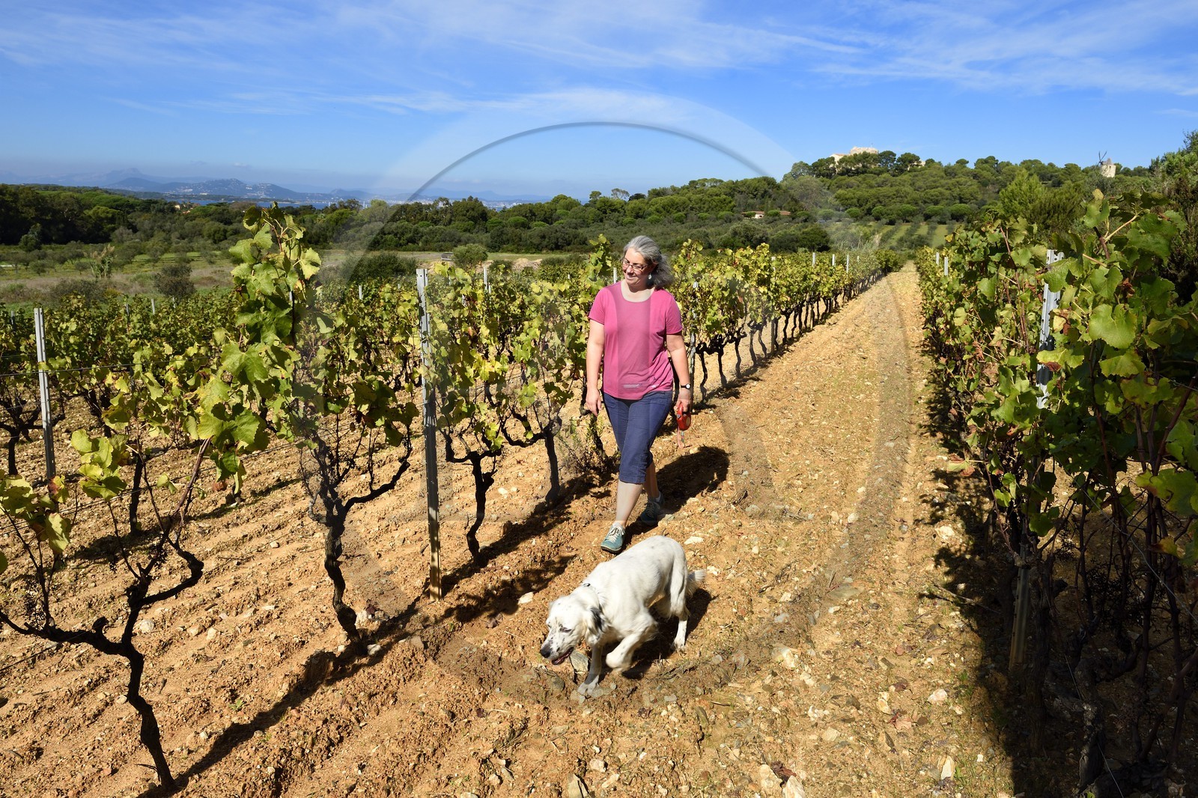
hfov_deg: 73.8
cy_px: 399
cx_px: 599
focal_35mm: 24
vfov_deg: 53.1
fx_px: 798
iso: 200
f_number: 13
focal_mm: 24
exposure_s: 1/250
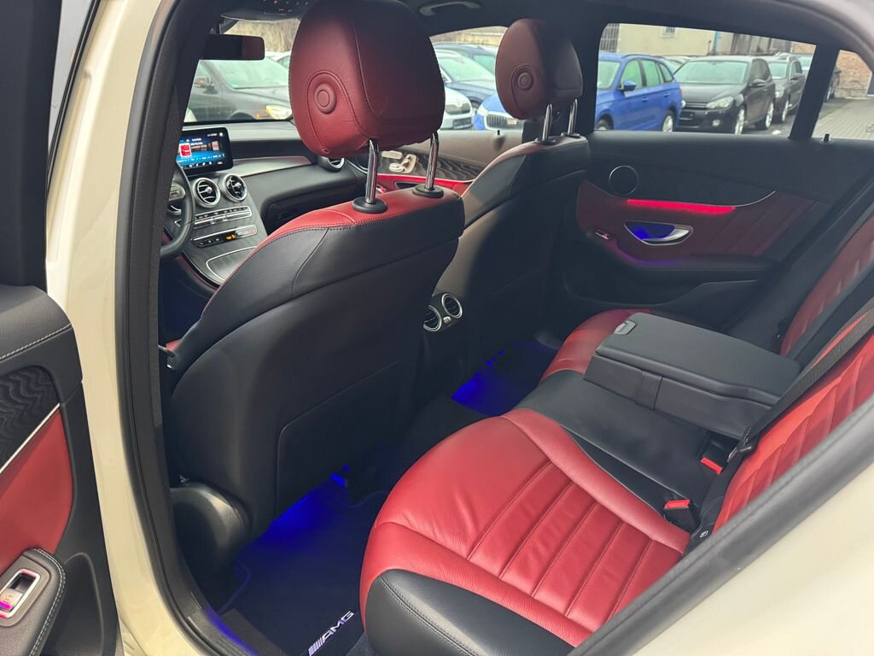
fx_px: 606
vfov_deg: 56.8
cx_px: 437
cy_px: 328
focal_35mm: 24
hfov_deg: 71.6
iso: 800
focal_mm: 6.76
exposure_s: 1/33
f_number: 1.78
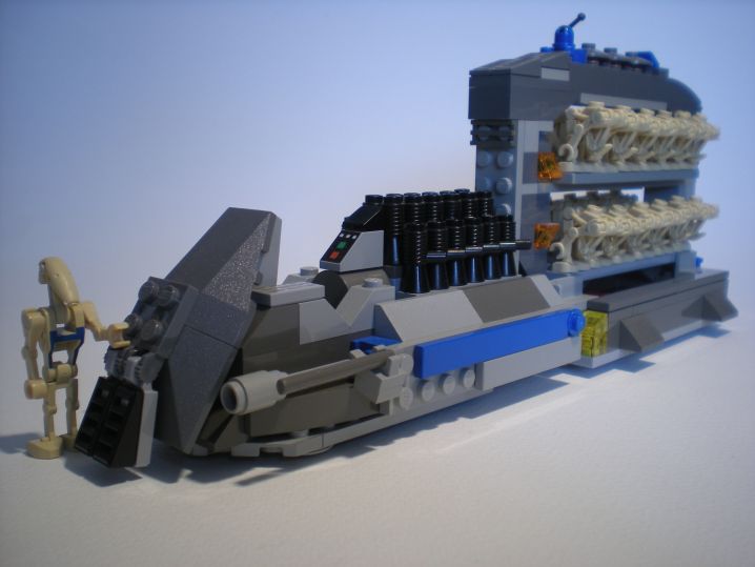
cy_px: 284
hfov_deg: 49.0
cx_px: 378
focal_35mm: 38
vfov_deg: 37.7
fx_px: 829
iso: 66
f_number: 3.1
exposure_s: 1/61.2
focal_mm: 6.3
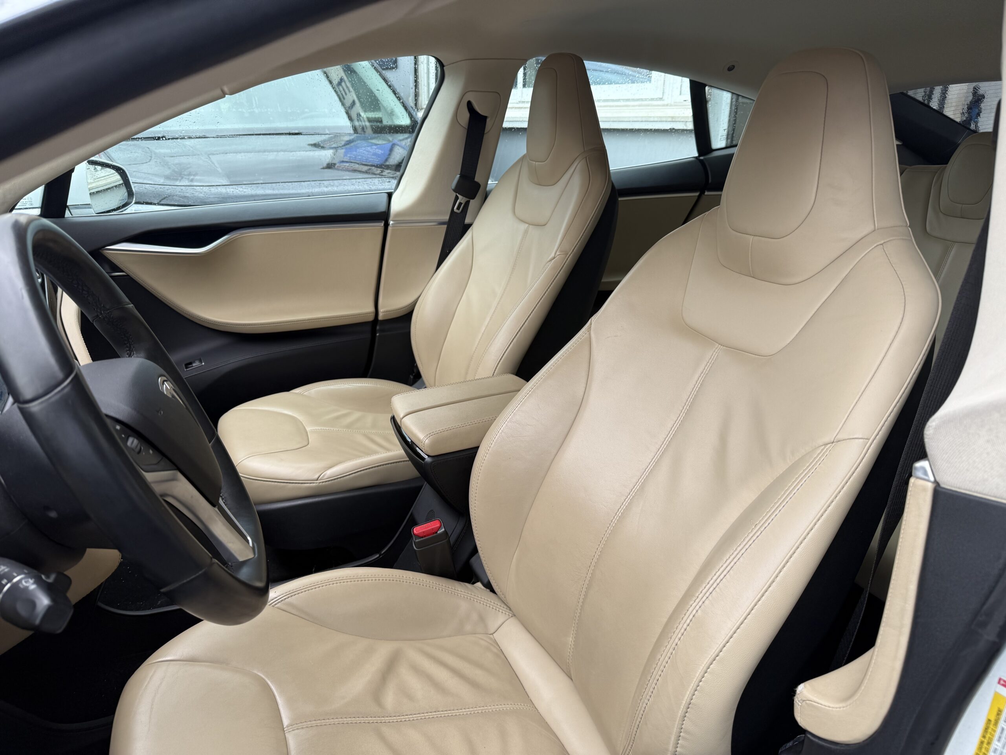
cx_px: 503
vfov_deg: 56.8
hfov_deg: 71.6
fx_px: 697
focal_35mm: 24
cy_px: 378
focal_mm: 6.76
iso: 64
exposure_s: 1/148
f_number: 1.78
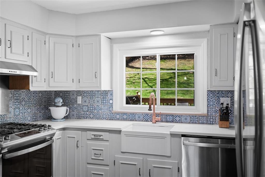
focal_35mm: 30
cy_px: 88
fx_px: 221
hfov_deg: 61.9
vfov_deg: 43.6
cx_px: 132
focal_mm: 30
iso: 400
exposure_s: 1/10
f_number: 4
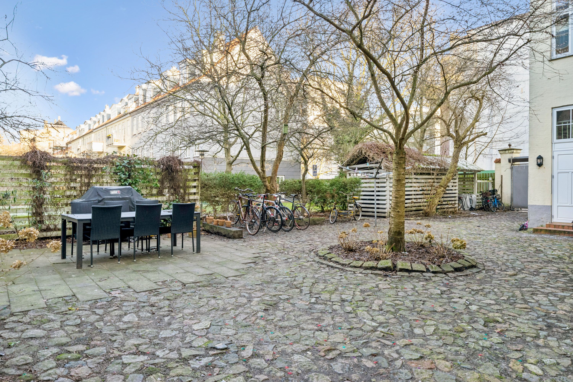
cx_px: 286
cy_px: 191
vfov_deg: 55.1
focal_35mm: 23
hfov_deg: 76.1
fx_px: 366
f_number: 11
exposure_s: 1/30
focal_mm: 23
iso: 320
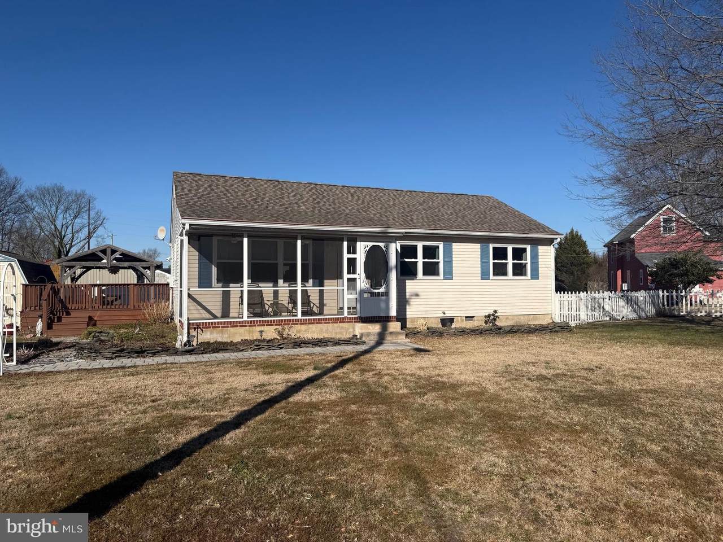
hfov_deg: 71.6
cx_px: 362
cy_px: 271
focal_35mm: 24
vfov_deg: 56.8
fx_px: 501
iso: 80
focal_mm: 6.76
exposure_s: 1/7353
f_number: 1.78
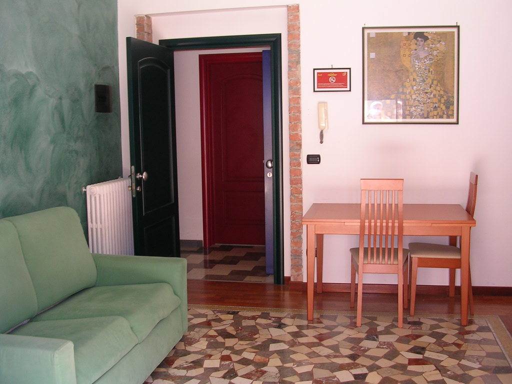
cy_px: 192
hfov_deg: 49.0
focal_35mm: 38
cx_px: 256
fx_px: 562
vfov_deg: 37.7
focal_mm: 5.8
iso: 50
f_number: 2.8
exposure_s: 1/30.9
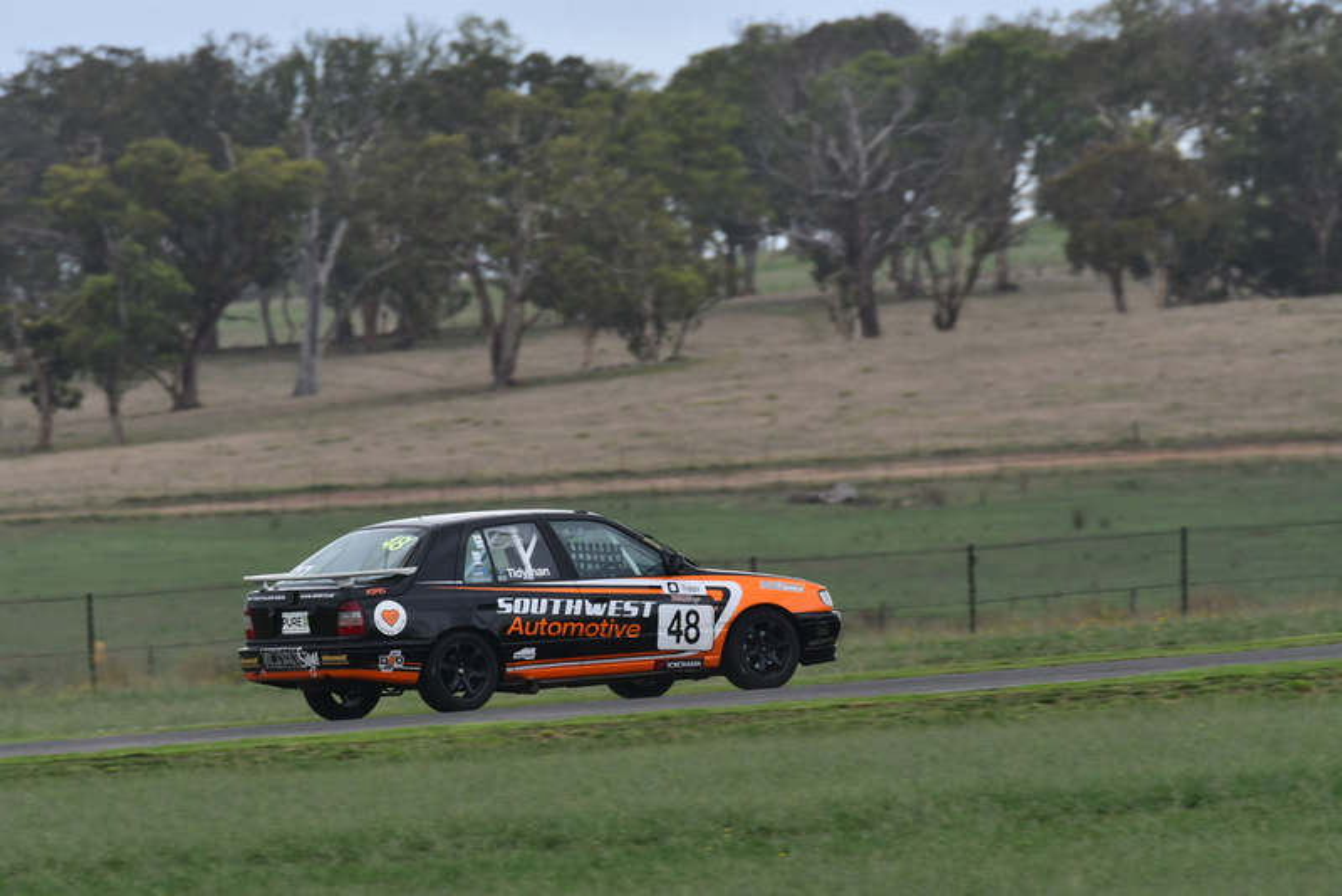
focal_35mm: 675
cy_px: 448
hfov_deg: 3.1
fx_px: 25170
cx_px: 671
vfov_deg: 2.0
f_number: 10
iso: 500
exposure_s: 1/640
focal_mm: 450
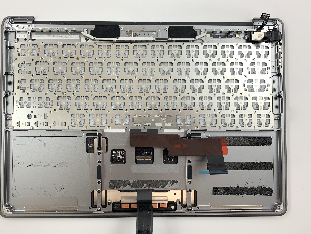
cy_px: 112
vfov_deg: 44.2
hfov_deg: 56.7
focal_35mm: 32
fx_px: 287
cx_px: 142
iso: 25
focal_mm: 4.25
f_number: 1.8
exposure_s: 1/100
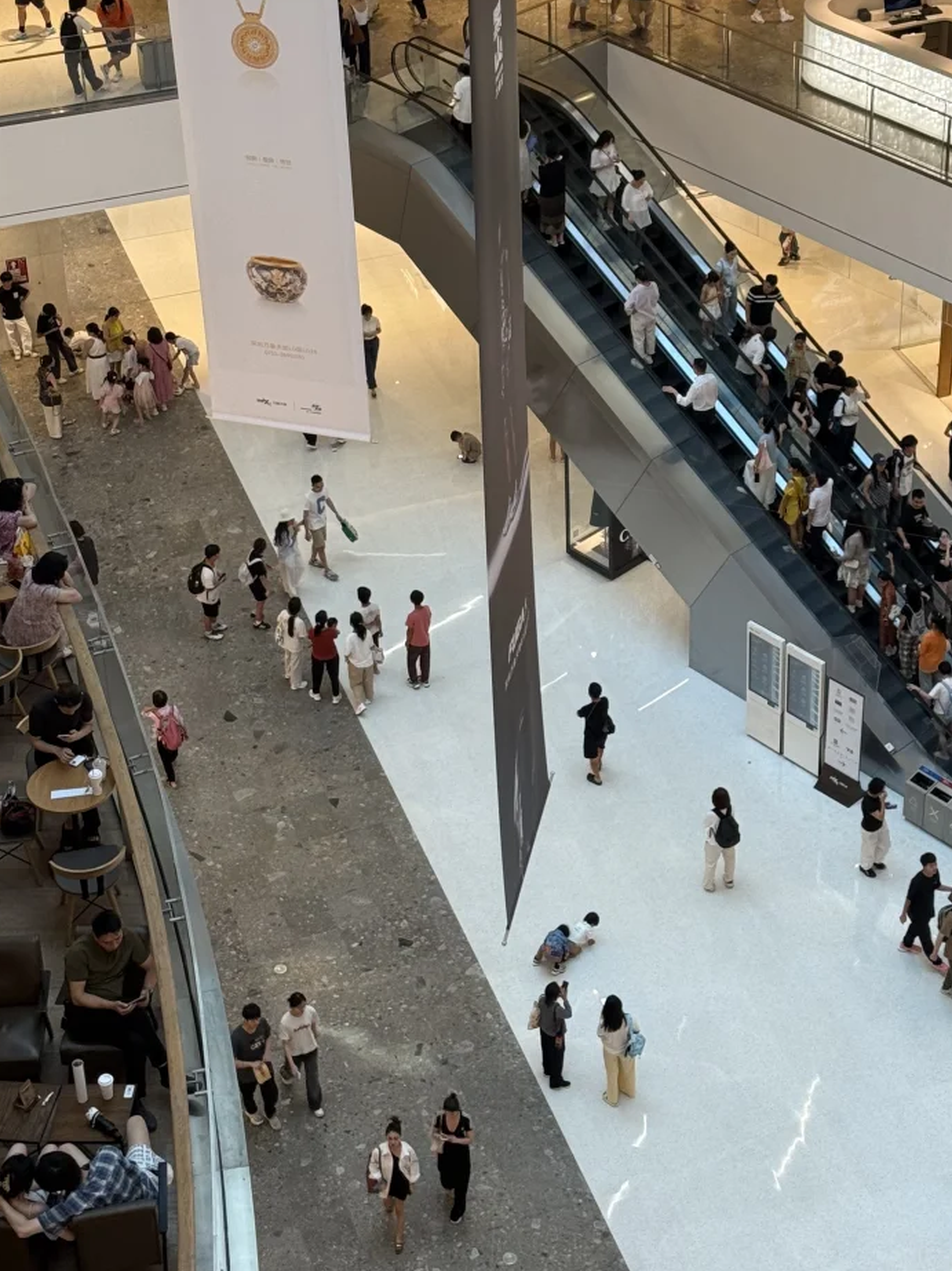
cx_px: 602
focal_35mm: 75
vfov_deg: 25.8
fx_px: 2751
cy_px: 400
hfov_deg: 19.6
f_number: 1.78
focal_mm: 6.76
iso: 80
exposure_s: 1/89
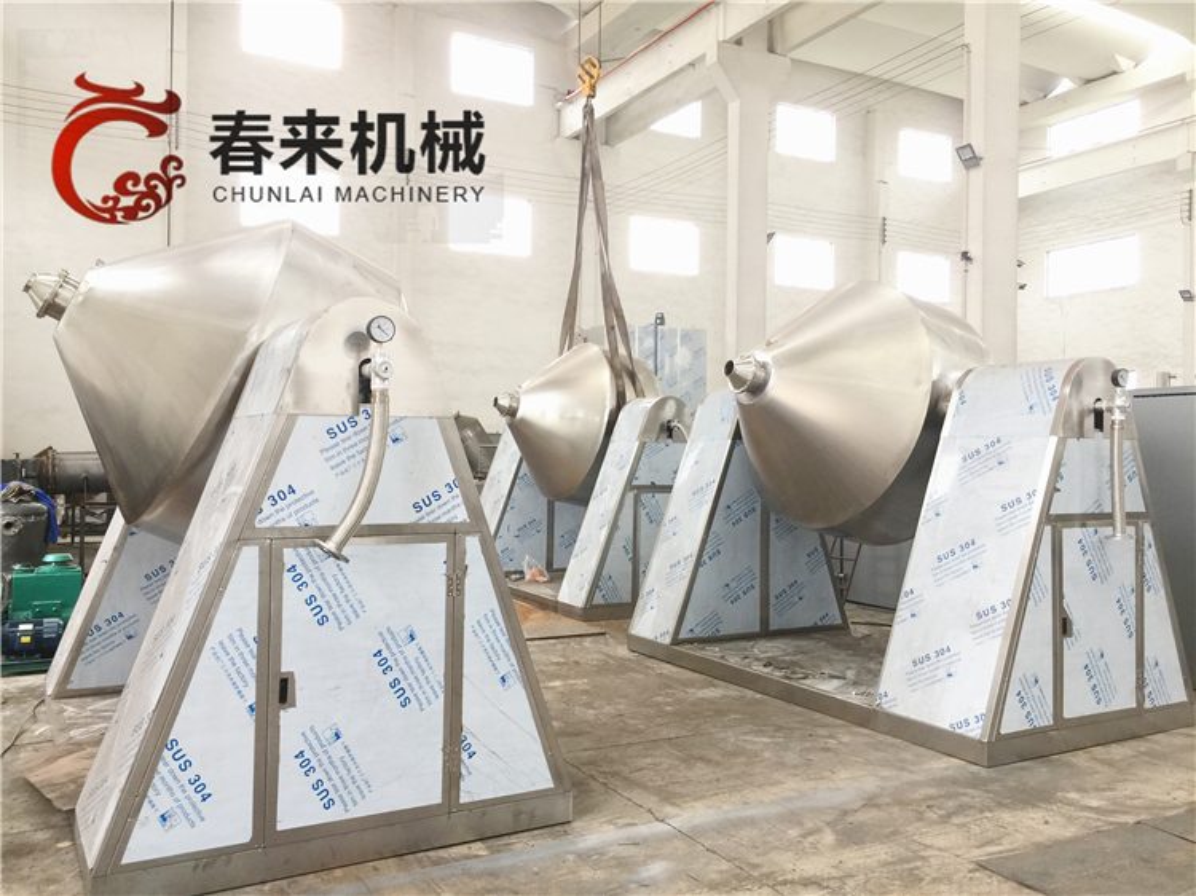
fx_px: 1002
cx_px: 598
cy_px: 448
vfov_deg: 48.2
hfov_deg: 61.7
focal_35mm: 29
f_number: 2.2
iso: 40
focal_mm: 4.15
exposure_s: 1/33
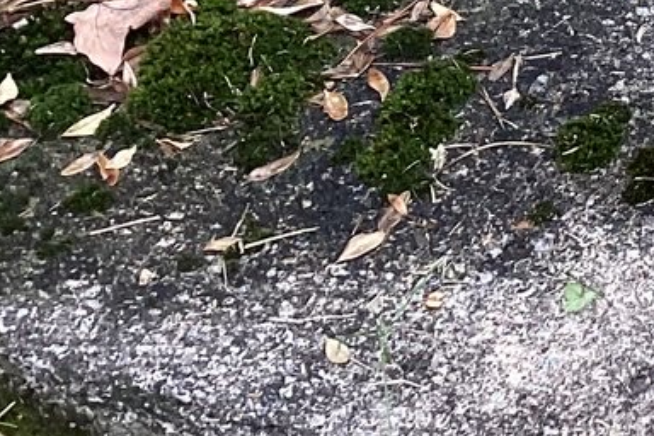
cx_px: 1091
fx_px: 2307
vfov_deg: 10.2
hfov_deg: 14.6
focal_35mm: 127
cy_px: -331
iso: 50
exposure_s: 1/50
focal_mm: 3.3
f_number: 2.4
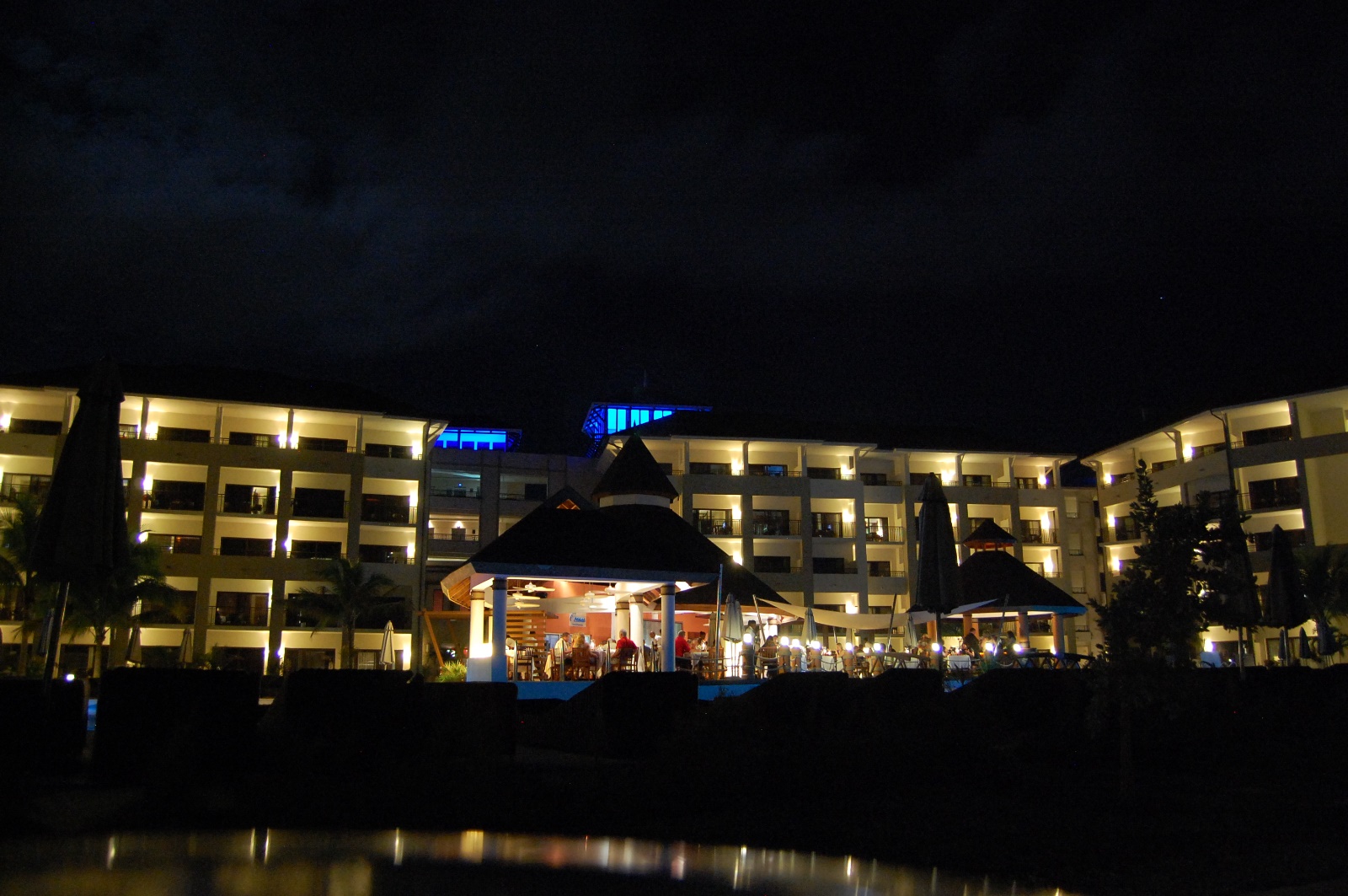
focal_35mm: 27
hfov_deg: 67.4
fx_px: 1010
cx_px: 674
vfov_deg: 47.8
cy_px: 448
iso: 1600
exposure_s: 1/8
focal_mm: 18
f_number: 3.5
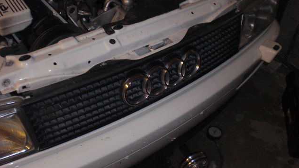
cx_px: 150
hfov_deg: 48.4
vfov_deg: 28.3
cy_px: 80
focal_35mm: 42
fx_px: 333
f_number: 3.1
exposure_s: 1/30
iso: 200
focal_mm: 6.3
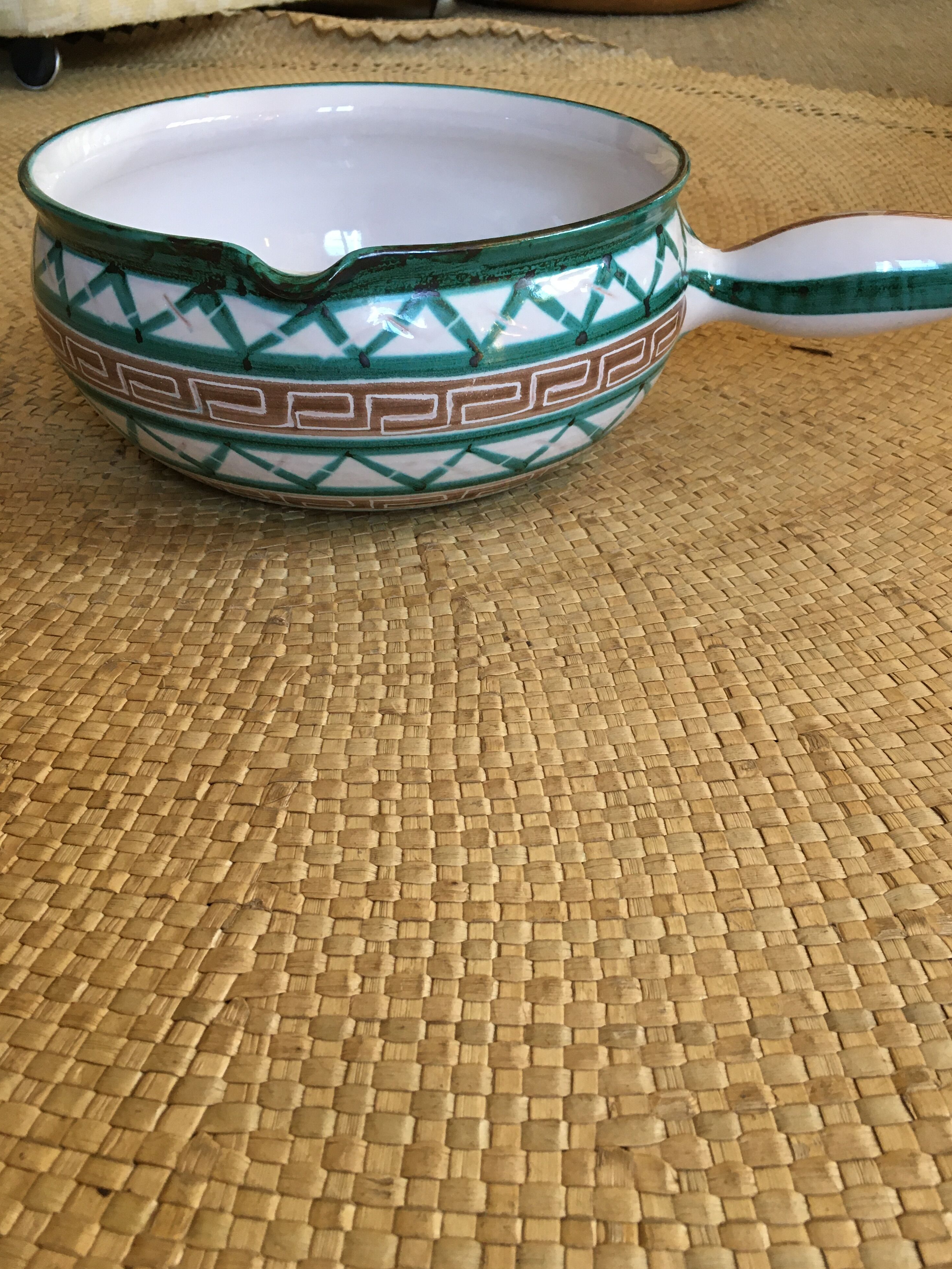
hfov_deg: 46.8
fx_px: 1100
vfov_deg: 60.0
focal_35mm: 30
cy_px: 641
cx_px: 491
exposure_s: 1/33
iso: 80
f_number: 2.2
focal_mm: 4.15
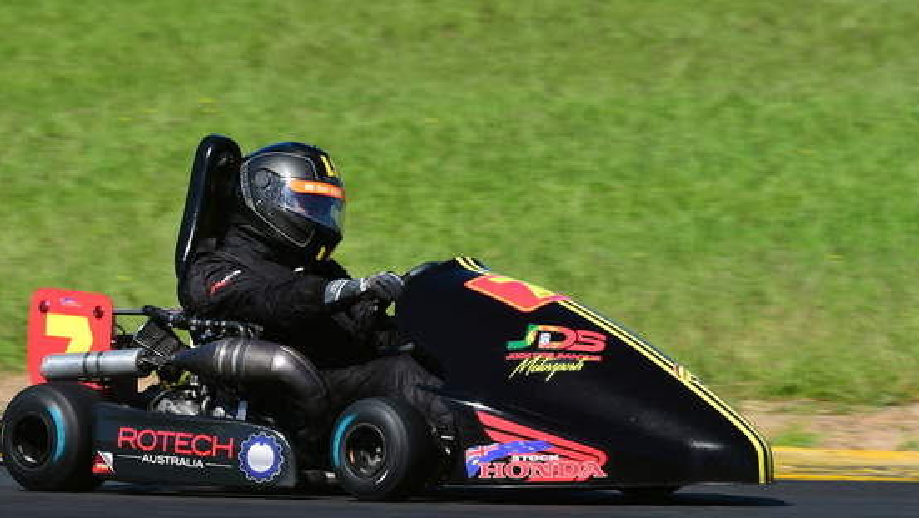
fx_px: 18868
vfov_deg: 1.6
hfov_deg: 2.8
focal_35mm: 774
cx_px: 411
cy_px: 282
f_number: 11
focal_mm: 340
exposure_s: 1/640
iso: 400
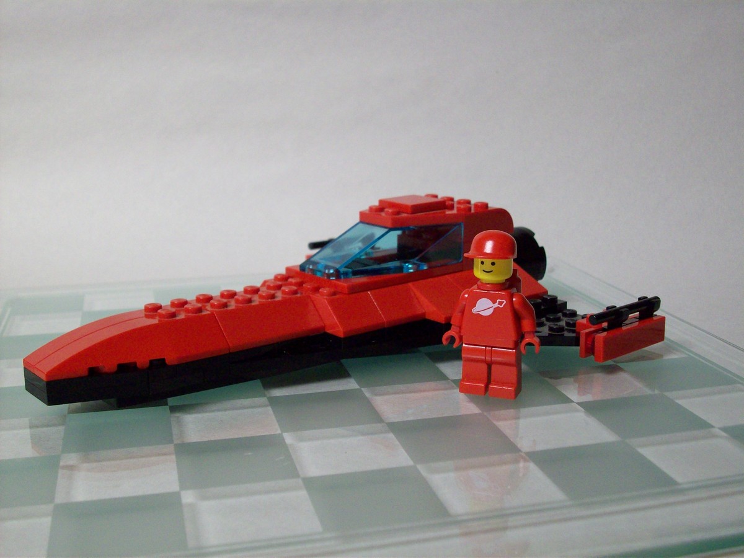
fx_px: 989
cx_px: 372
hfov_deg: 41.2
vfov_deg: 31.5
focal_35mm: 46
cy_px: 279
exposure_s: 1/19.8
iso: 160
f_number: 3.1
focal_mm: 7.6
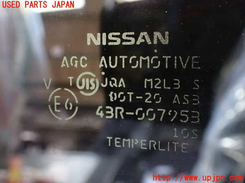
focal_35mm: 41
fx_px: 290
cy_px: 92
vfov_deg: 35.1
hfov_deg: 45.8
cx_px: 122
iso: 1600
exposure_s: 1/25
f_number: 2.8
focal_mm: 7.31
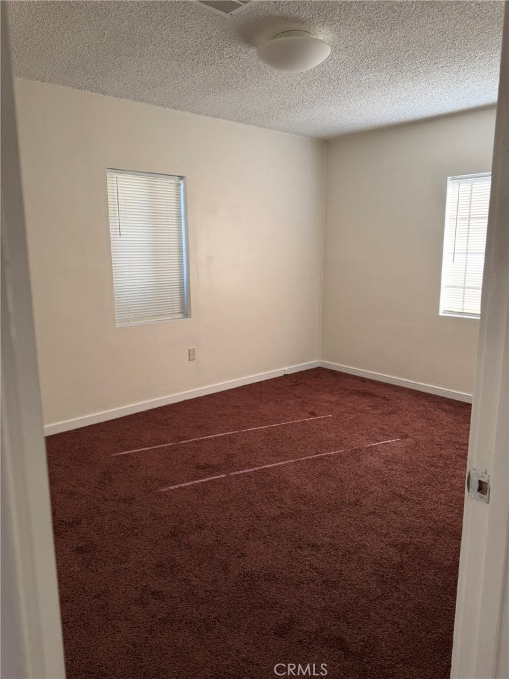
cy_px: 340
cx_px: 254
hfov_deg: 56.8
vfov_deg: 71.6
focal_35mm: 24
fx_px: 471
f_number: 1.78
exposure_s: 1/121
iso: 64
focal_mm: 6.76
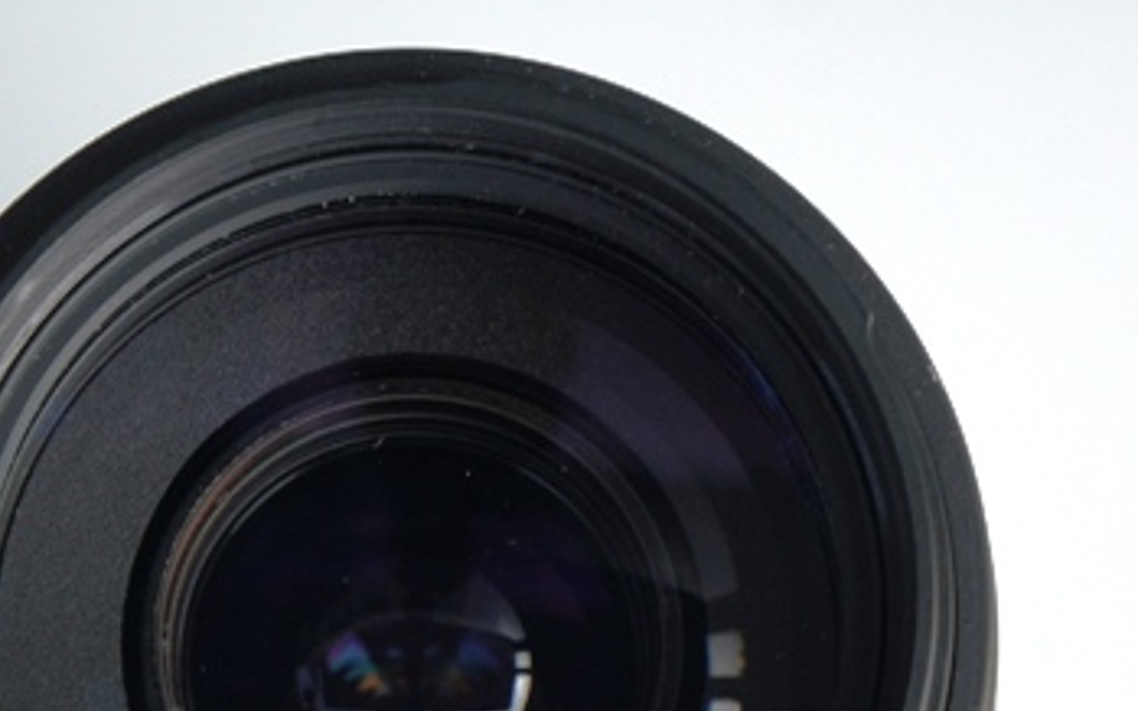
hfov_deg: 12.0
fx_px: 5427
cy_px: 731
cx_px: 385
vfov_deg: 7.5
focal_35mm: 175
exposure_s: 1/160
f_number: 7.1
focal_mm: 50
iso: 200
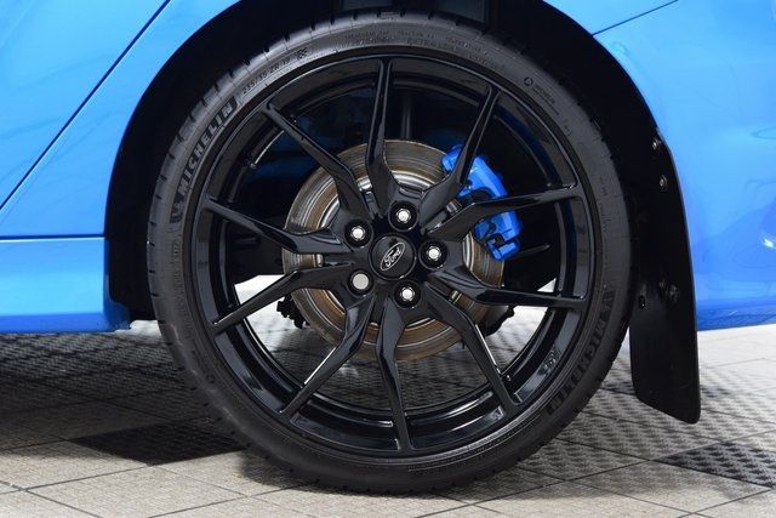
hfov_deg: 28.1
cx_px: 388
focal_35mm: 72
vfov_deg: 18.9
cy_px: 259
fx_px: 1552
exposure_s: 1/15
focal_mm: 48
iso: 1600
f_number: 5.6
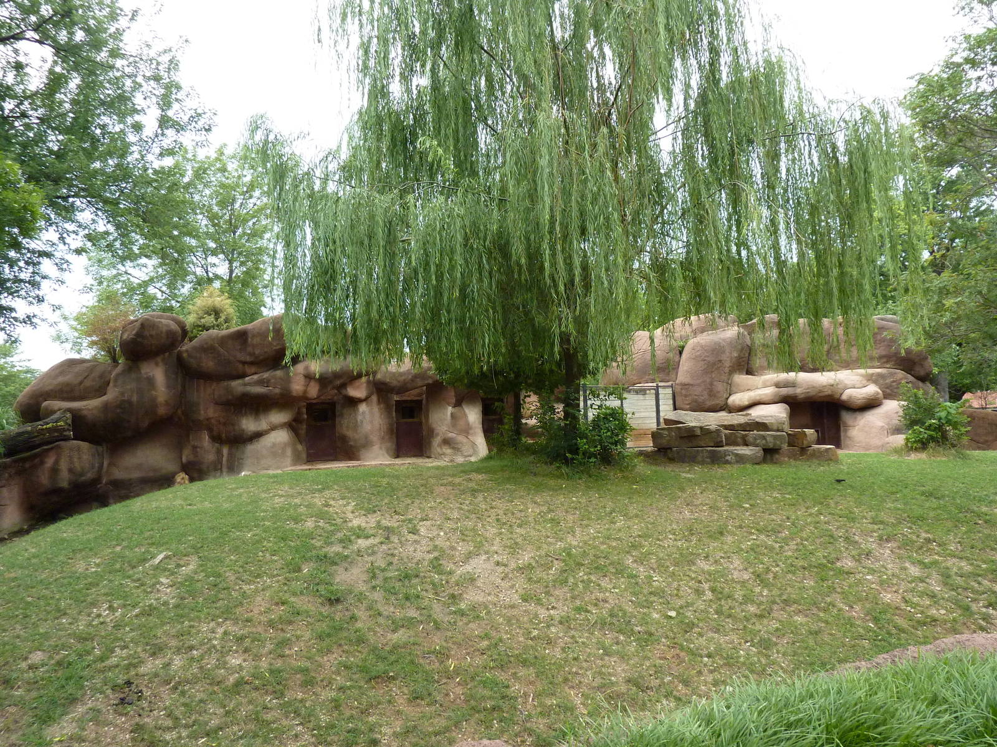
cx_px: 498
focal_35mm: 25
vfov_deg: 54.9
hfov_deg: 69.4
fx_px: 720
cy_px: 374
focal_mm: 4.1
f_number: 3.3
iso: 250
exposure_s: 1/500
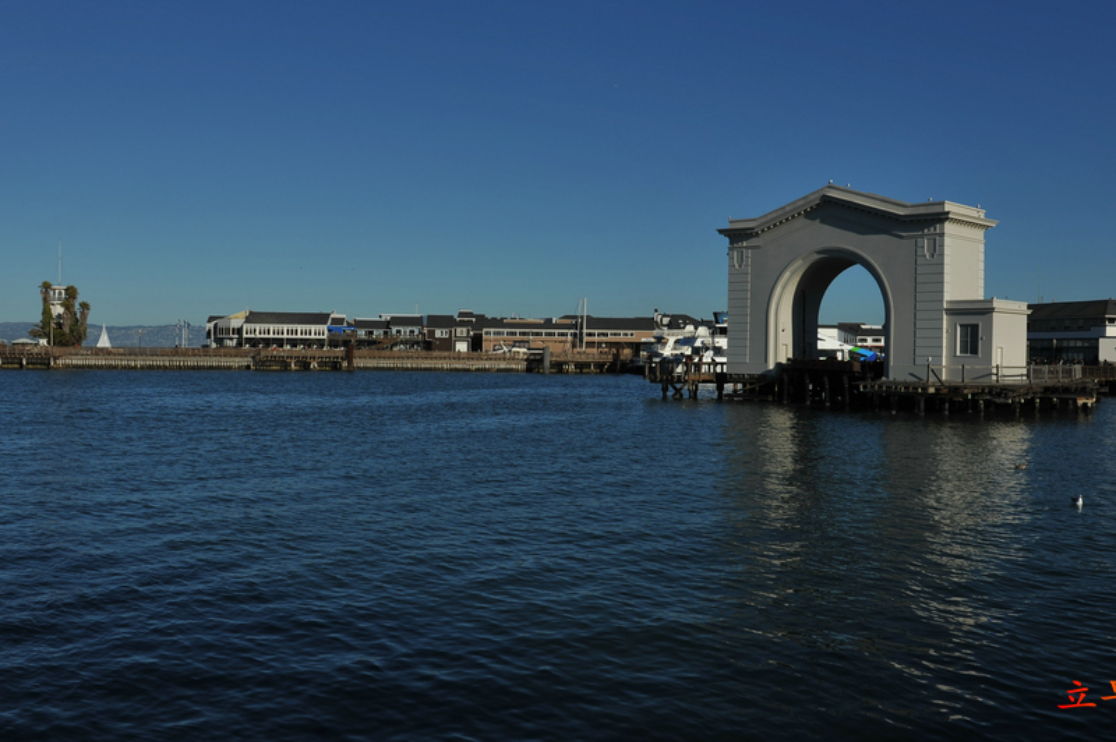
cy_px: 327
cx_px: 626
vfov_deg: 47.8
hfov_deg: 67.2
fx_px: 836
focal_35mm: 27
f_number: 13
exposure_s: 1/500
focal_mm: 24
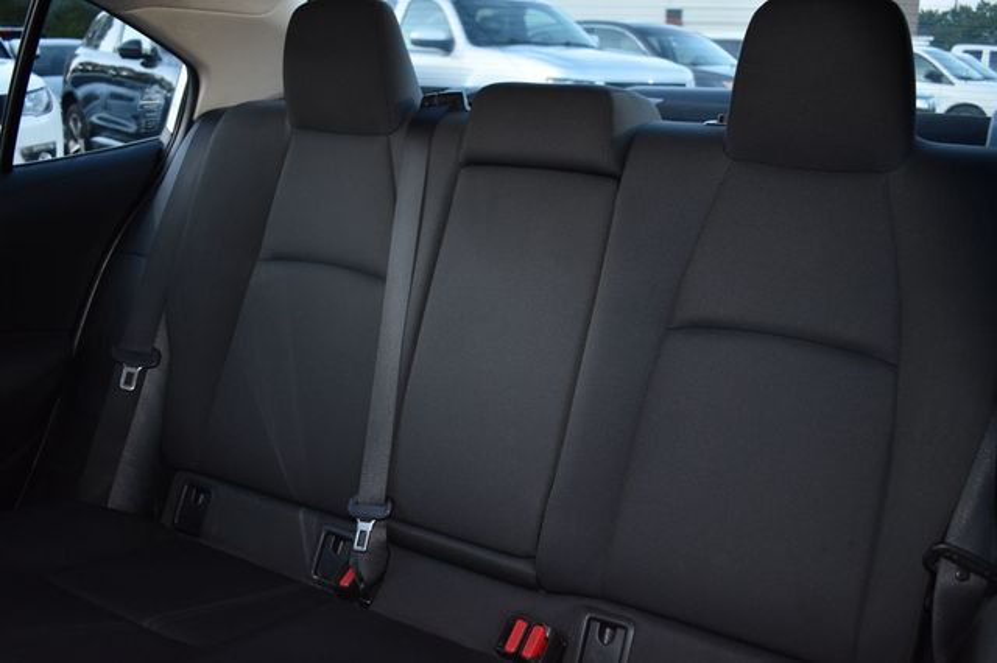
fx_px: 913
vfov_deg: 39.9
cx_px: 498
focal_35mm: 33
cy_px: 332
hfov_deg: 57.2
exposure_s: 1/30
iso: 1000
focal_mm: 22
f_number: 3.8
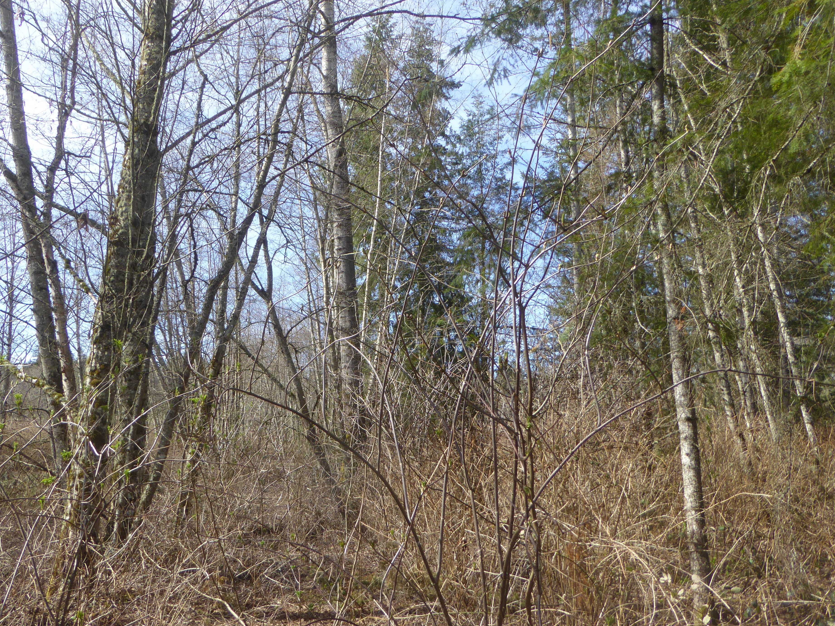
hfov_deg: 56.5
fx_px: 772
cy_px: 353
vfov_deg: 44.1
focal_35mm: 32
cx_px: 349
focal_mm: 4.3
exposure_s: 1/320
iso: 100
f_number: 3.3
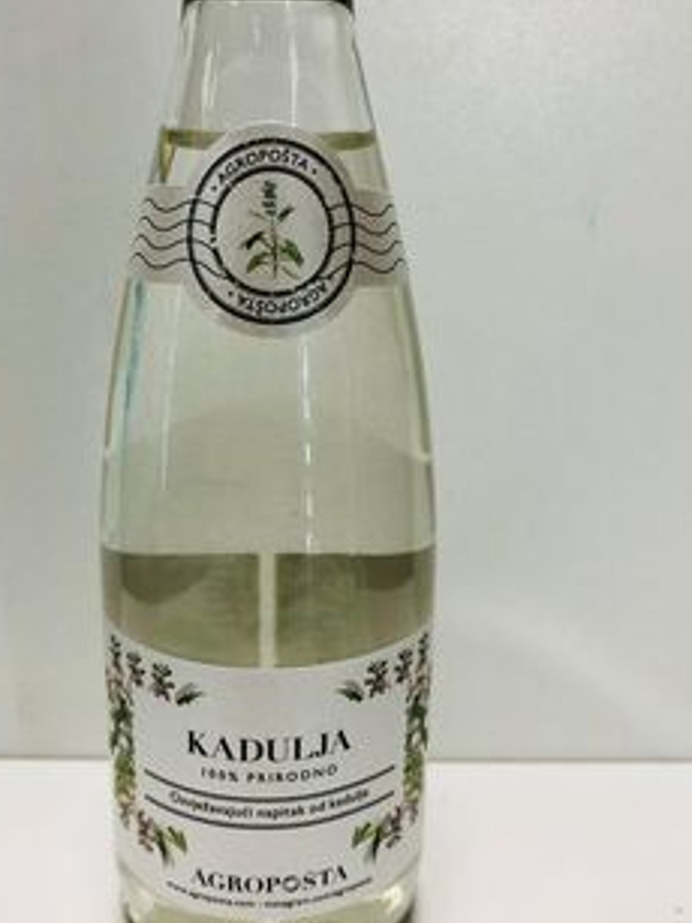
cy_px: 434
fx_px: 1040
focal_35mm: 39
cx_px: 298
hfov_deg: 36.7
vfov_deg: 47.9
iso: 25
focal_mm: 4
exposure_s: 1/33
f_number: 1.8
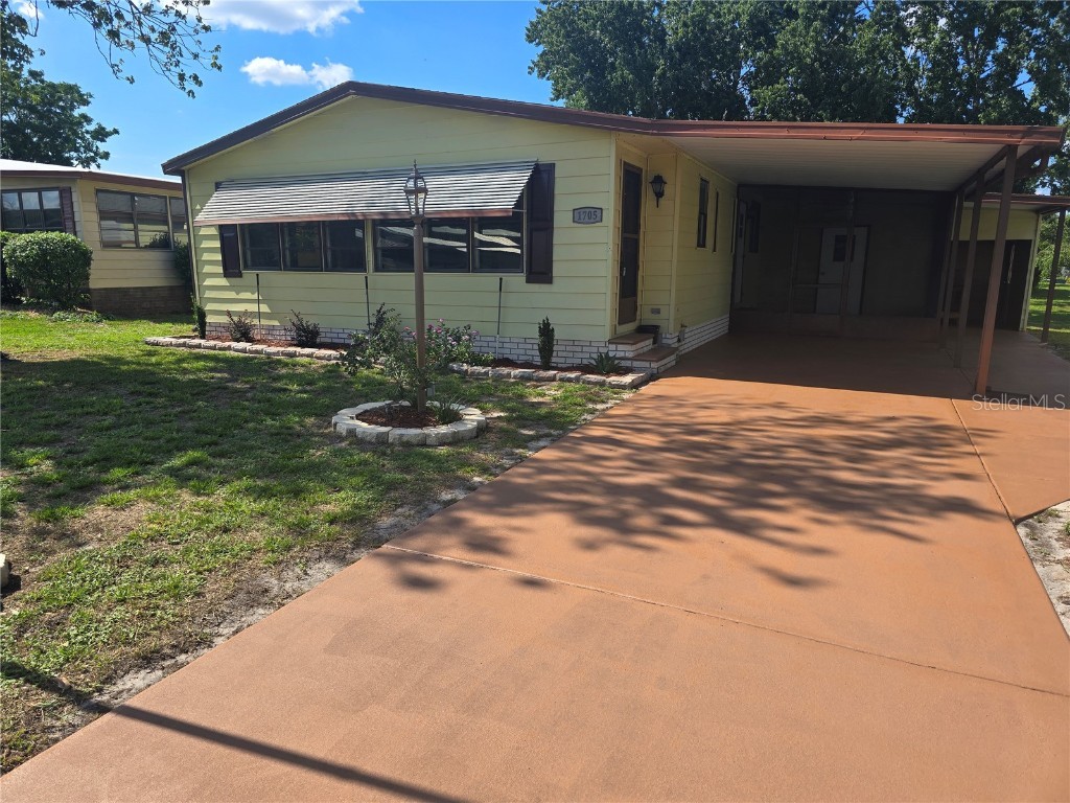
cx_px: 535
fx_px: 711
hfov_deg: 73.9
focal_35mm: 23
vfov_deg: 58.9
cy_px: 402
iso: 12
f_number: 1.7
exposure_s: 1/596
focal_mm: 6.3
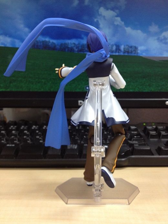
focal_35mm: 35
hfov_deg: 40.7
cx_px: 84
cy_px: 112
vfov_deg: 52.6
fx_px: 226
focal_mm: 4.28
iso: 160
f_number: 2.4
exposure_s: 1/20
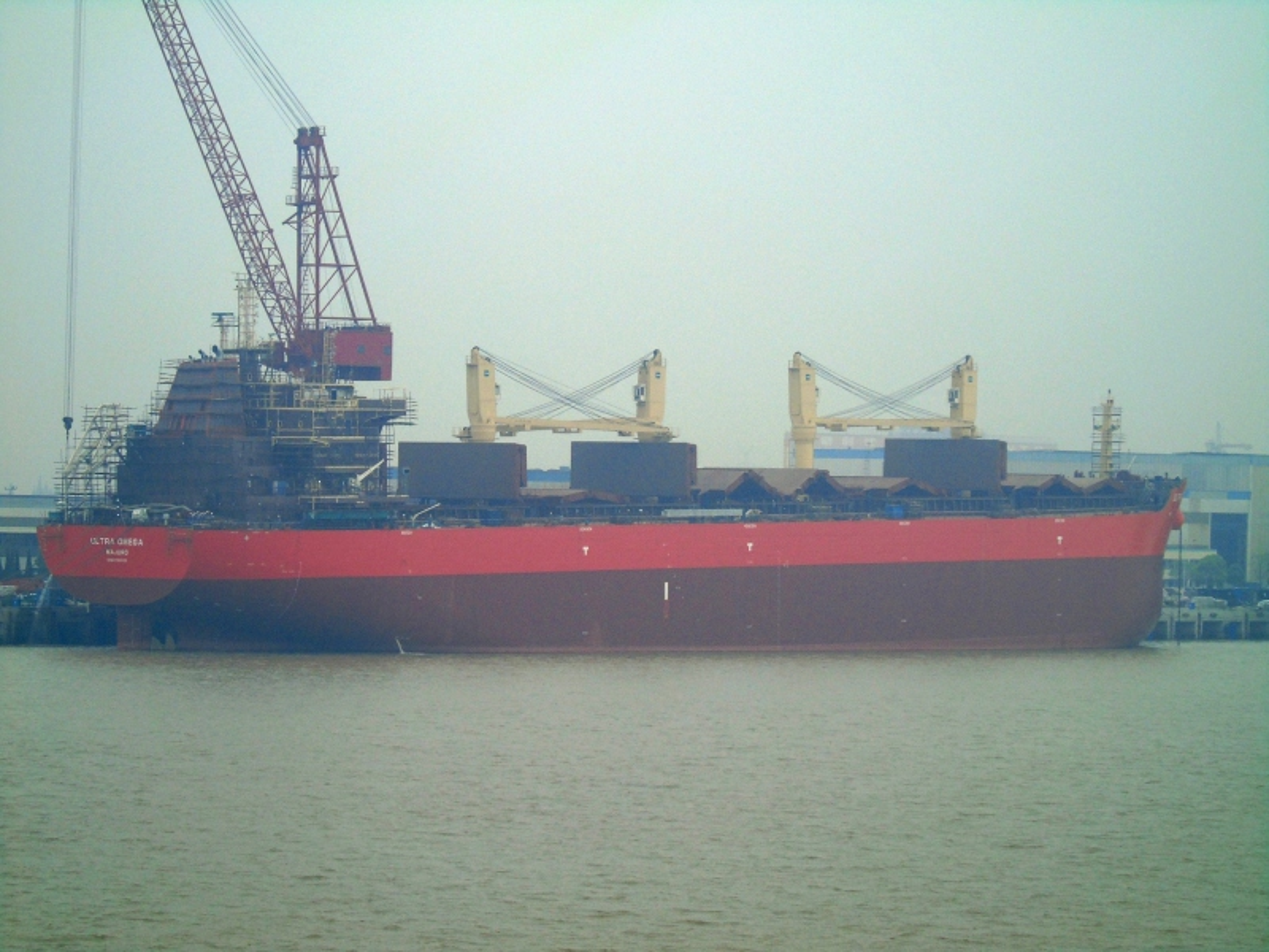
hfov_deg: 12.2
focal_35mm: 162
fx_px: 5939
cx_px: 634
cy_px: 476
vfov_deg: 9.2
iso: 80
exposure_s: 1/400
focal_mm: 29
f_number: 4.9
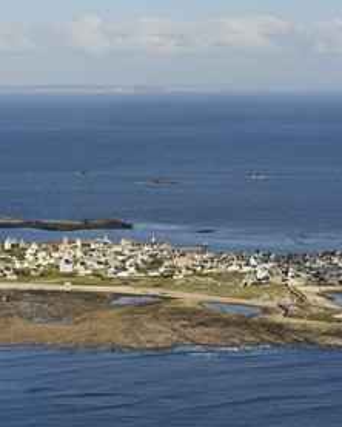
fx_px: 1833
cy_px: 213
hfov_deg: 10.6
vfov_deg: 13.3
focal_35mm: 145
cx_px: 100
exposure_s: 1/800
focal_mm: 102
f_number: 10
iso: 400
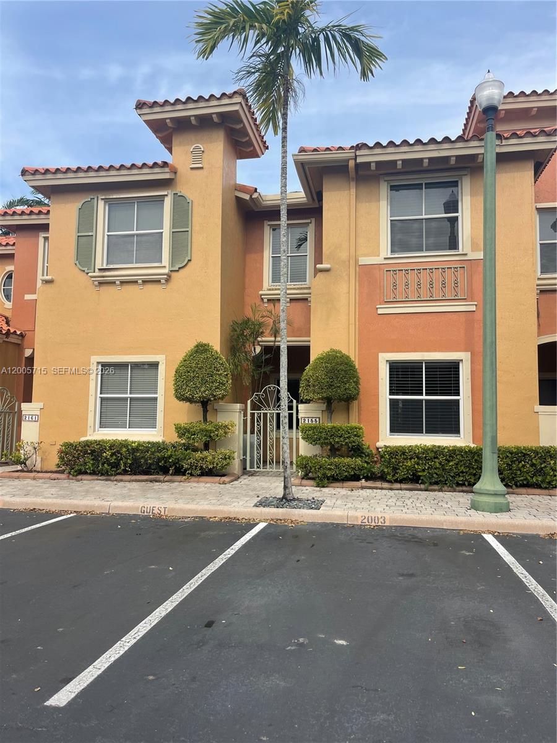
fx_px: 558
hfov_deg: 53.1
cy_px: 372
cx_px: 278
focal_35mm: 26
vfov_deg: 67.3
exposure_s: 1/2203
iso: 32
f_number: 1.6
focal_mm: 5.1
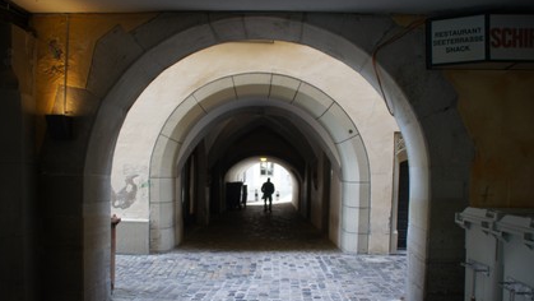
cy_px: 178
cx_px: 257
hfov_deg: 62.6
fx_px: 439
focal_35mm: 31
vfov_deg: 37.7
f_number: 3.5
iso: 125
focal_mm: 18
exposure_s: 1/30
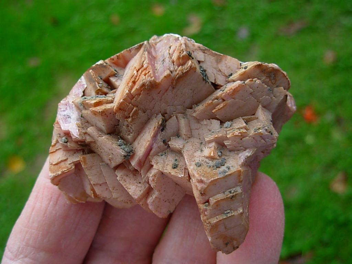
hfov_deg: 49.0
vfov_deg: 37.7
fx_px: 386
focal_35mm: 38
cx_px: 176
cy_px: 132
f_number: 2.9
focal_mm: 6.3
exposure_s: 1/52.3
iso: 50
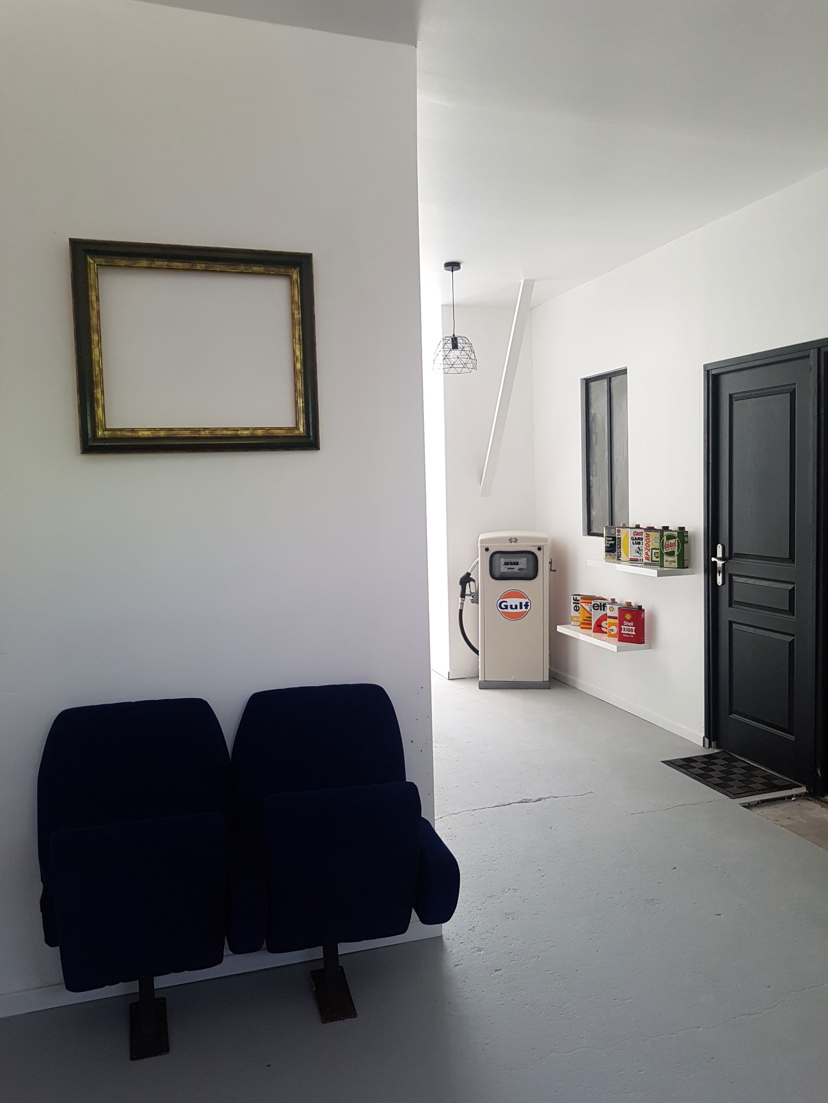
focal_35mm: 26
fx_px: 829
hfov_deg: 53.1
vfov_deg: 67.3
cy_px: 552
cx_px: 414
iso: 125
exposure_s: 1/50
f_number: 1.7
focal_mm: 4.2
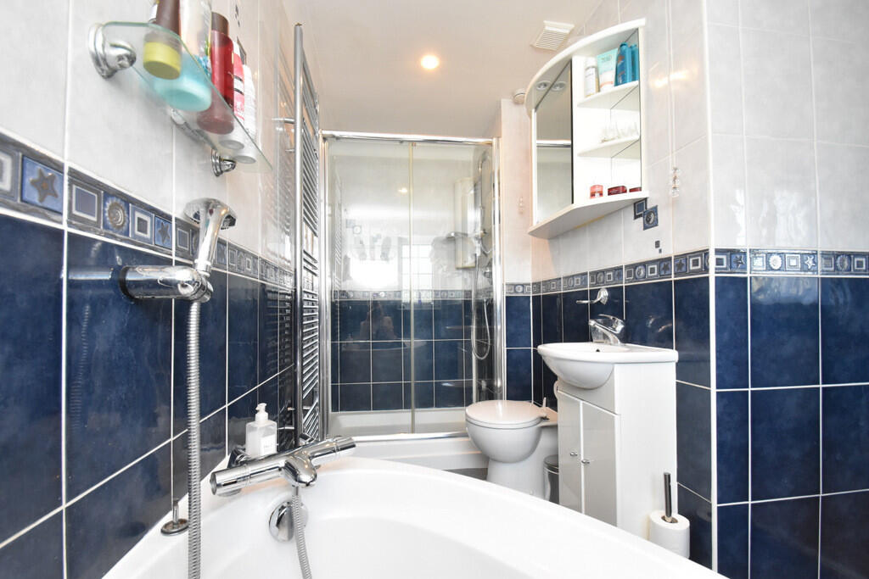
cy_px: 290
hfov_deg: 100.4
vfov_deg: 77.3
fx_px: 362
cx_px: 434
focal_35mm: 15
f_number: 8
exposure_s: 1/60
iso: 1600
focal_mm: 10
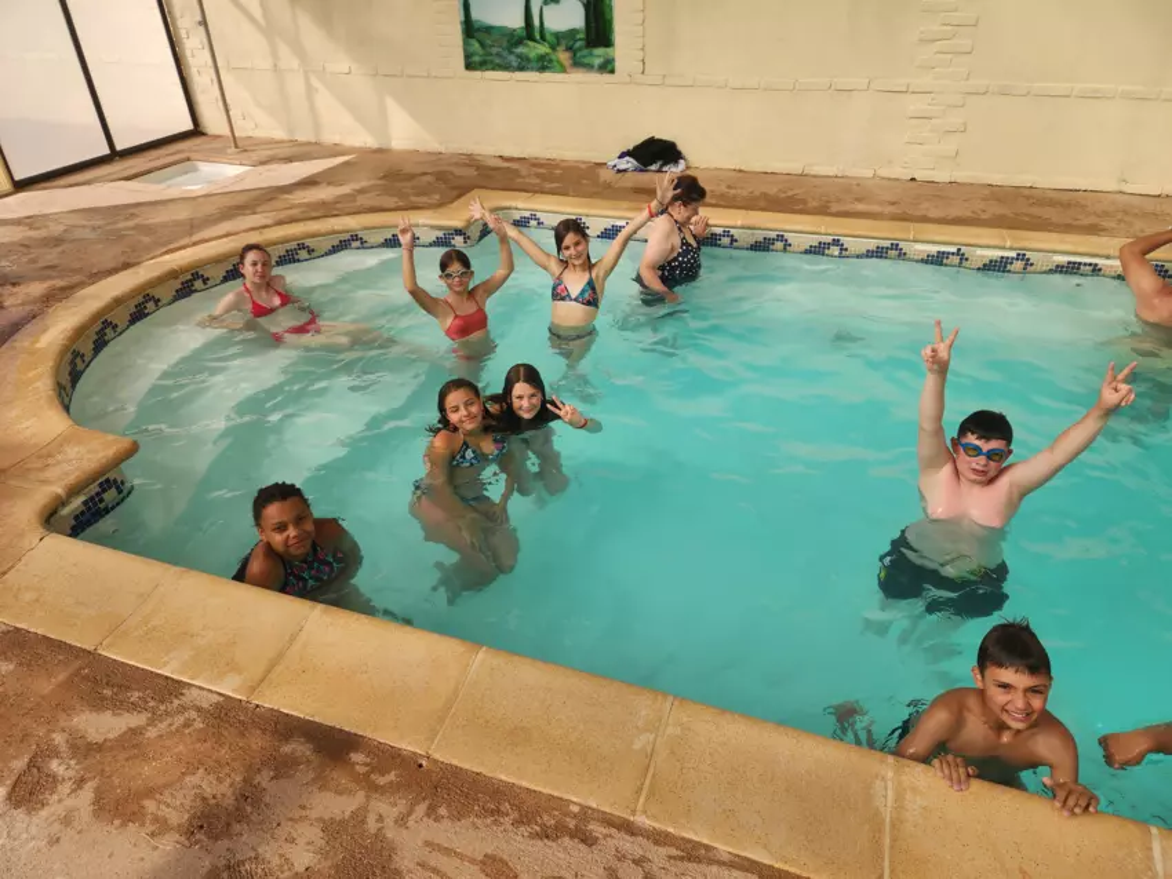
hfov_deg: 73.9
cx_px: 586
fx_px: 779
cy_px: 440
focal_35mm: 23
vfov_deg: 58.9
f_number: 1.8
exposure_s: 1/873
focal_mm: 6.4
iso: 12
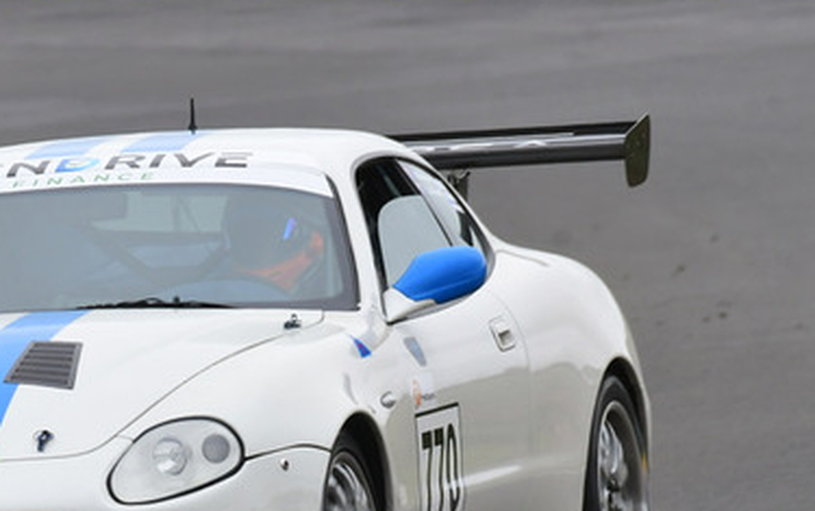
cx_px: 111
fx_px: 36232
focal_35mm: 1630
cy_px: 272
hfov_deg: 1.3
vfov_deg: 0.8
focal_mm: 500
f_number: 10
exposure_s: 1/640
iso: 640
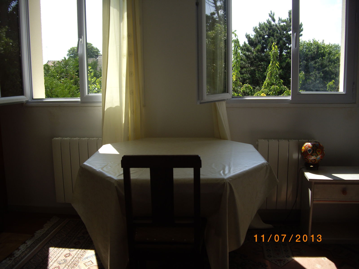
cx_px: 180
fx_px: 394
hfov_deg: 49.0
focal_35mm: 38
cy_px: 134
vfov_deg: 37.7
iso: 64
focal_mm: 7.9
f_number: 2.8
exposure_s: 1/500
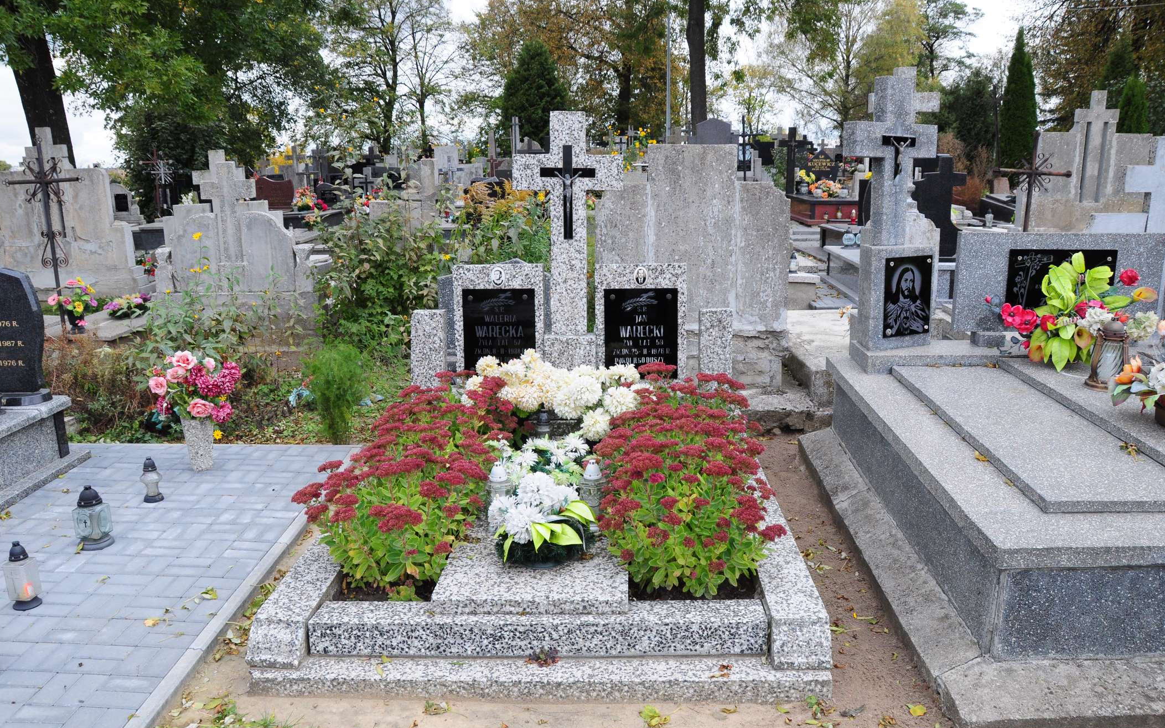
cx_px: 576
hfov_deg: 66.5
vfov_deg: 44.5
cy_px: 384
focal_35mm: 28
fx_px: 889
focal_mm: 18
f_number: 7.1
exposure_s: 1/320
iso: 640
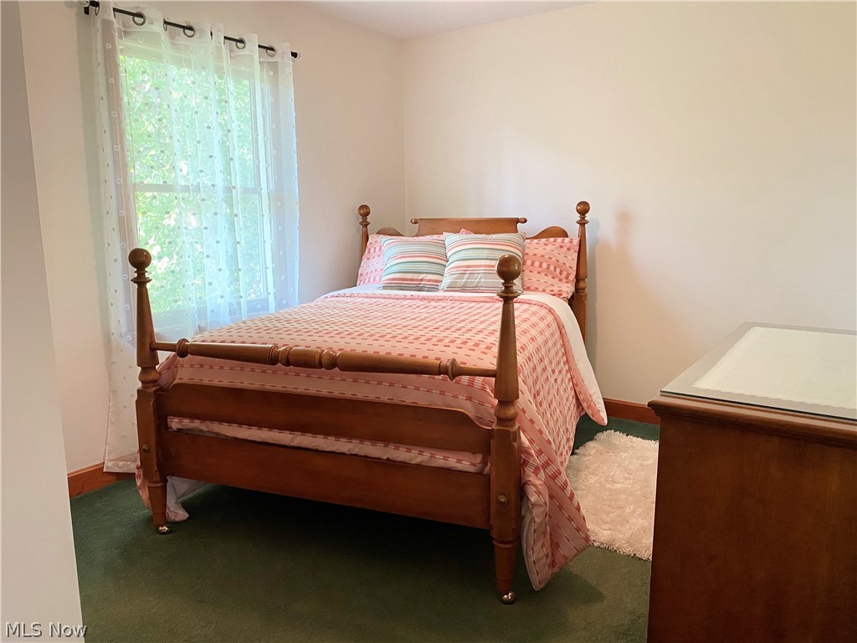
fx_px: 644
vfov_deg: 53.1
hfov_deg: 67.3
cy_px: 322
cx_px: 428
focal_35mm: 26
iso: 160
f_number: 1.8
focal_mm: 4.25
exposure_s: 1/60
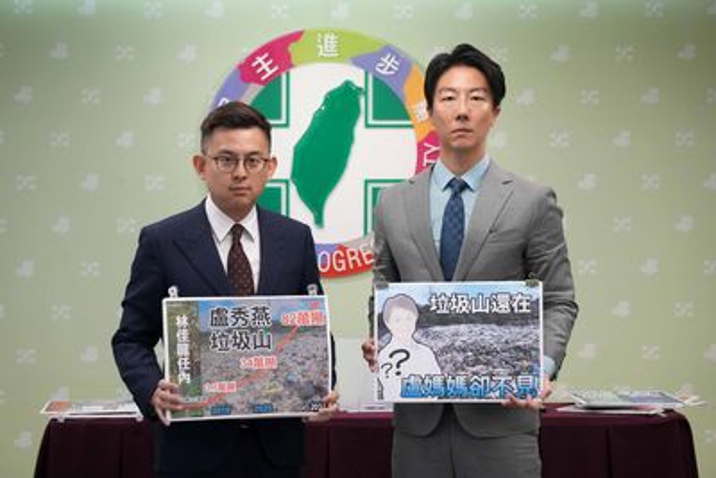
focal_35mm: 129
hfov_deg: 15.9
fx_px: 2566
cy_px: 239
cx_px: 358
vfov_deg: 10.6
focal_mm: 86
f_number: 5
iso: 3200
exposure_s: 1/320
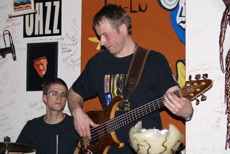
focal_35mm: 133
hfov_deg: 15.5
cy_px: 78
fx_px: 847
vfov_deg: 10.4
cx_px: 115
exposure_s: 1/125
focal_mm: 85
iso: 400
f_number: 4.5
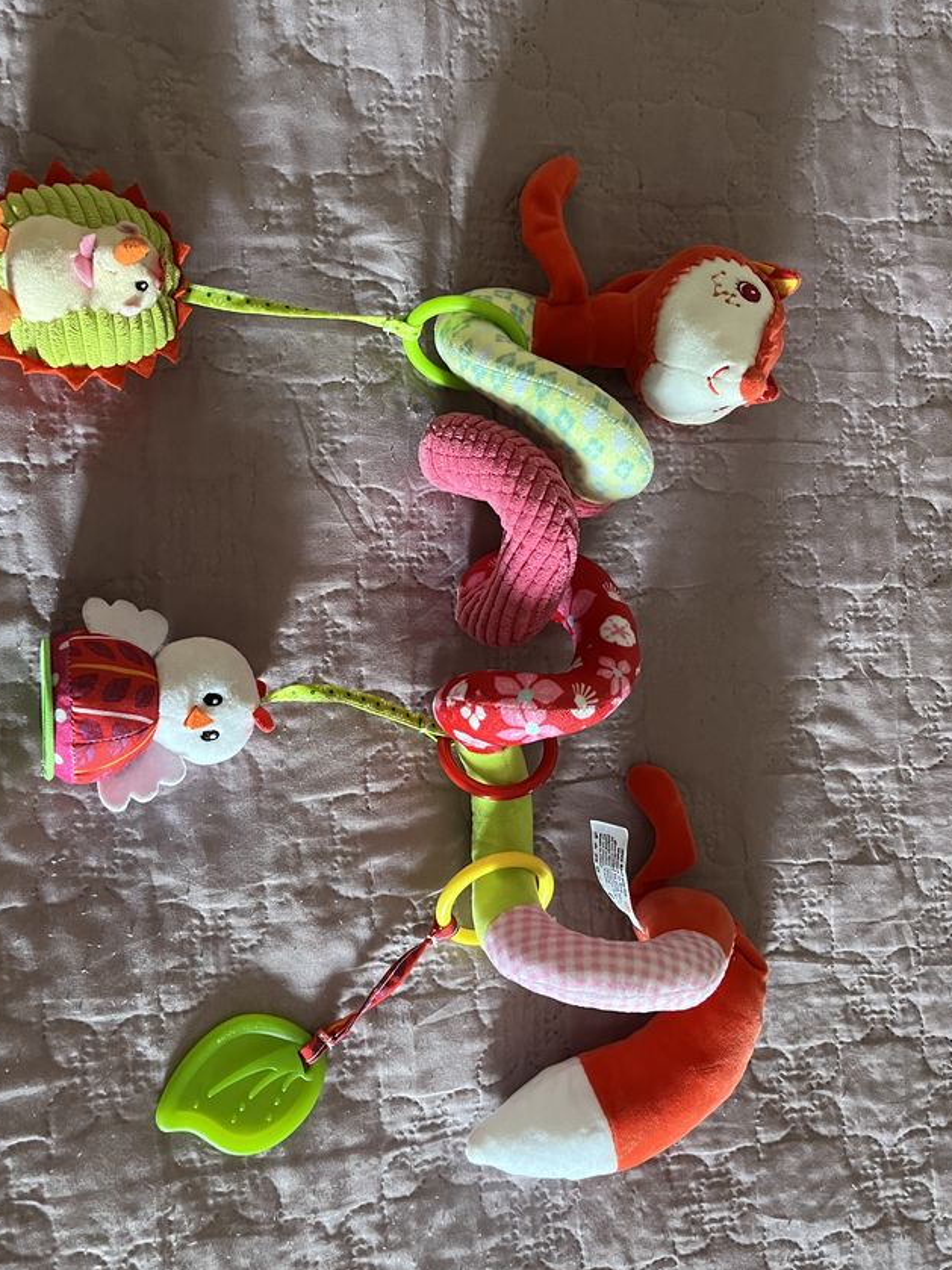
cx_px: 425
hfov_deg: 45.4
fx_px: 1137
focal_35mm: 31
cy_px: 628
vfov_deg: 58.4
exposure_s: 1/60
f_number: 1.6
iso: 500
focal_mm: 5.1
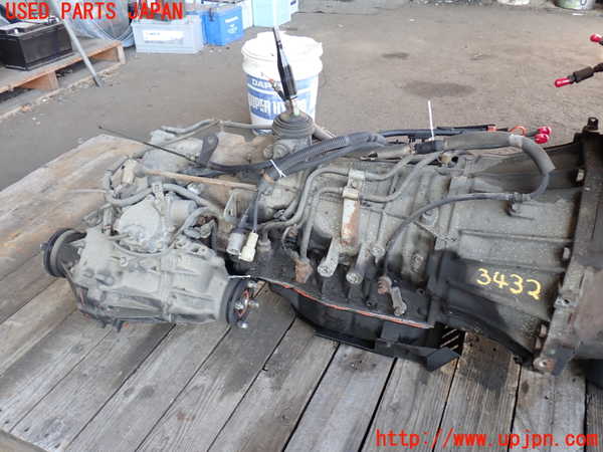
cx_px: 302
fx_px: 557
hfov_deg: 56.8
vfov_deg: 44.2
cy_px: 226
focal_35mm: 32
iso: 125
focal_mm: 5.79
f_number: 2.4
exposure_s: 1/60
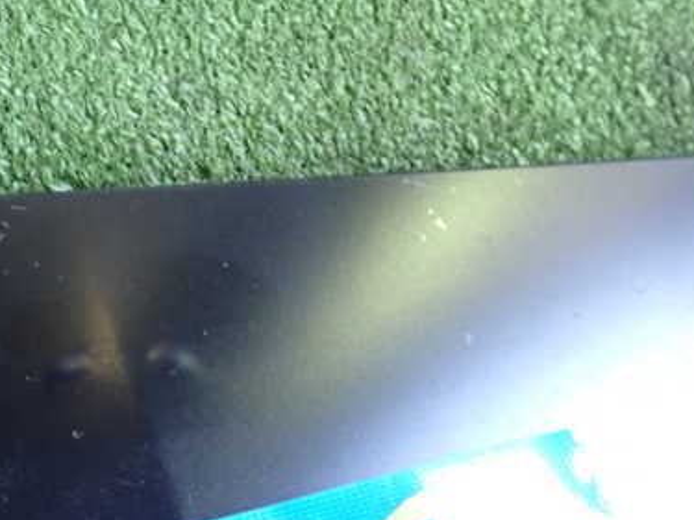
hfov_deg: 38.7
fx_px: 962
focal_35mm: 48
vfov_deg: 29.6
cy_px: 411
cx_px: 181
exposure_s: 1/30
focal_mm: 5.4
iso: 640
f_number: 2.3
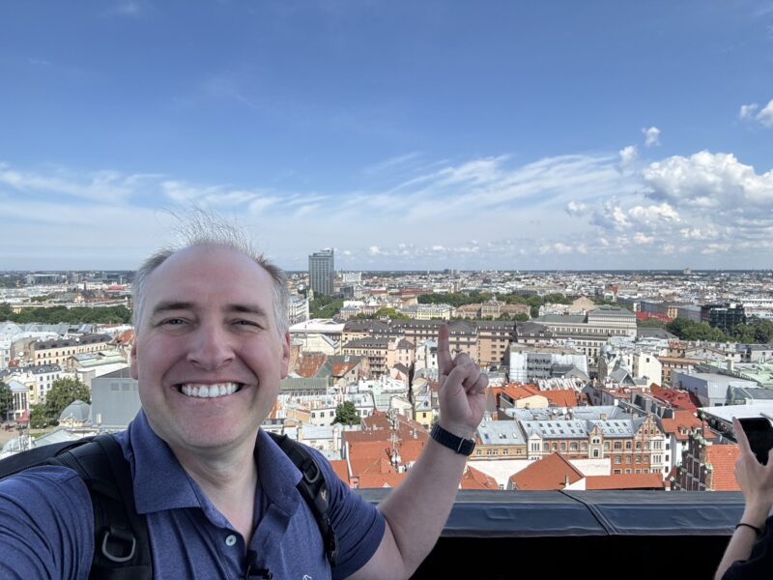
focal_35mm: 23
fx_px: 514
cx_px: 386
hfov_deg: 73.9
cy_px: 290
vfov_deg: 58.9
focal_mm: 2.69
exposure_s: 1/947
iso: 25
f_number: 1.9
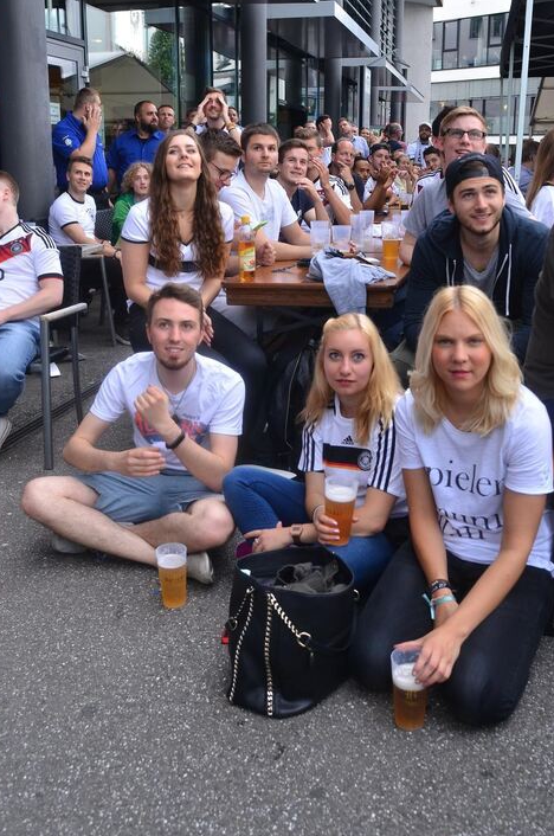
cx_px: 302
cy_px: 372
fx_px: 788
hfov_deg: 38.7
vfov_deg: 55.8
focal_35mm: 34
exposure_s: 1/200
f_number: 4
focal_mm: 20
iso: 400
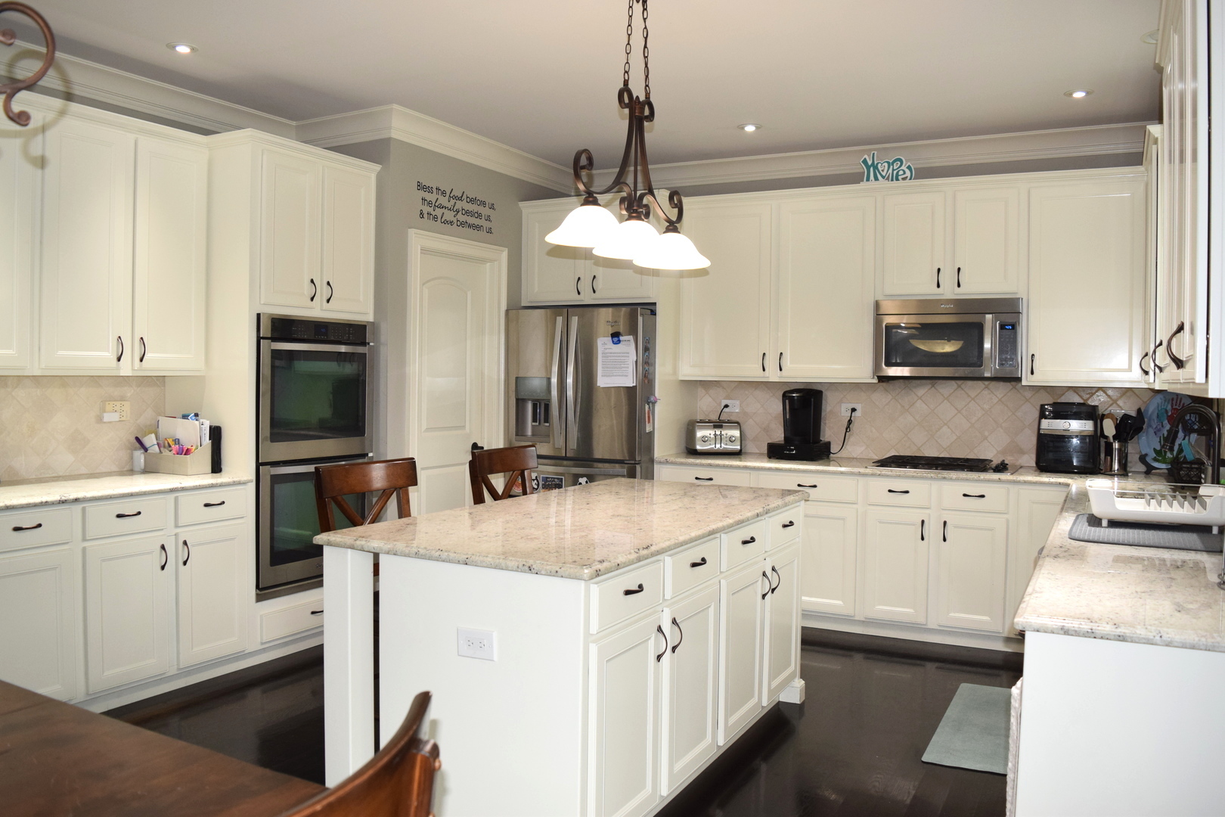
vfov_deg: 47.9
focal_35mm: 27
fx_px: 919
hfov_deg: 67.4
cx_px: 612
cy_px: 408
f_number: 5
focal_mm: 18
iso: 800
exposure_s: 1/100
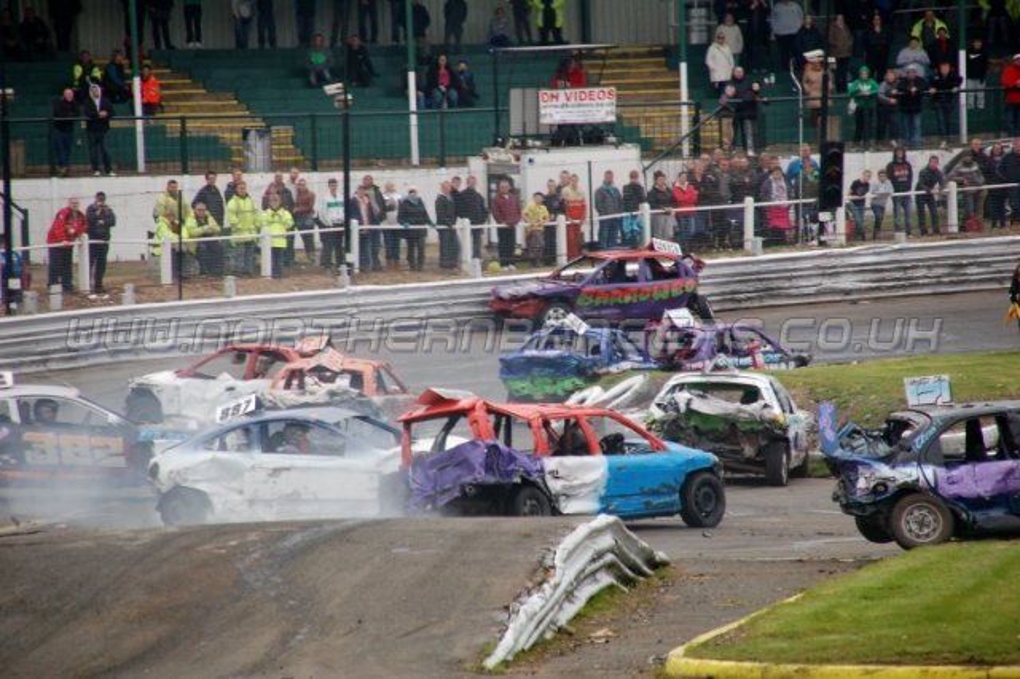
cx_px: 510
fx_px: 8495
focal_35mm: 300
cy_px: 340
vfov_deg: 4.6
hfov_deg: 6.9
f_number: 6.3
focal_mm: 200
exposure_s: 1/500
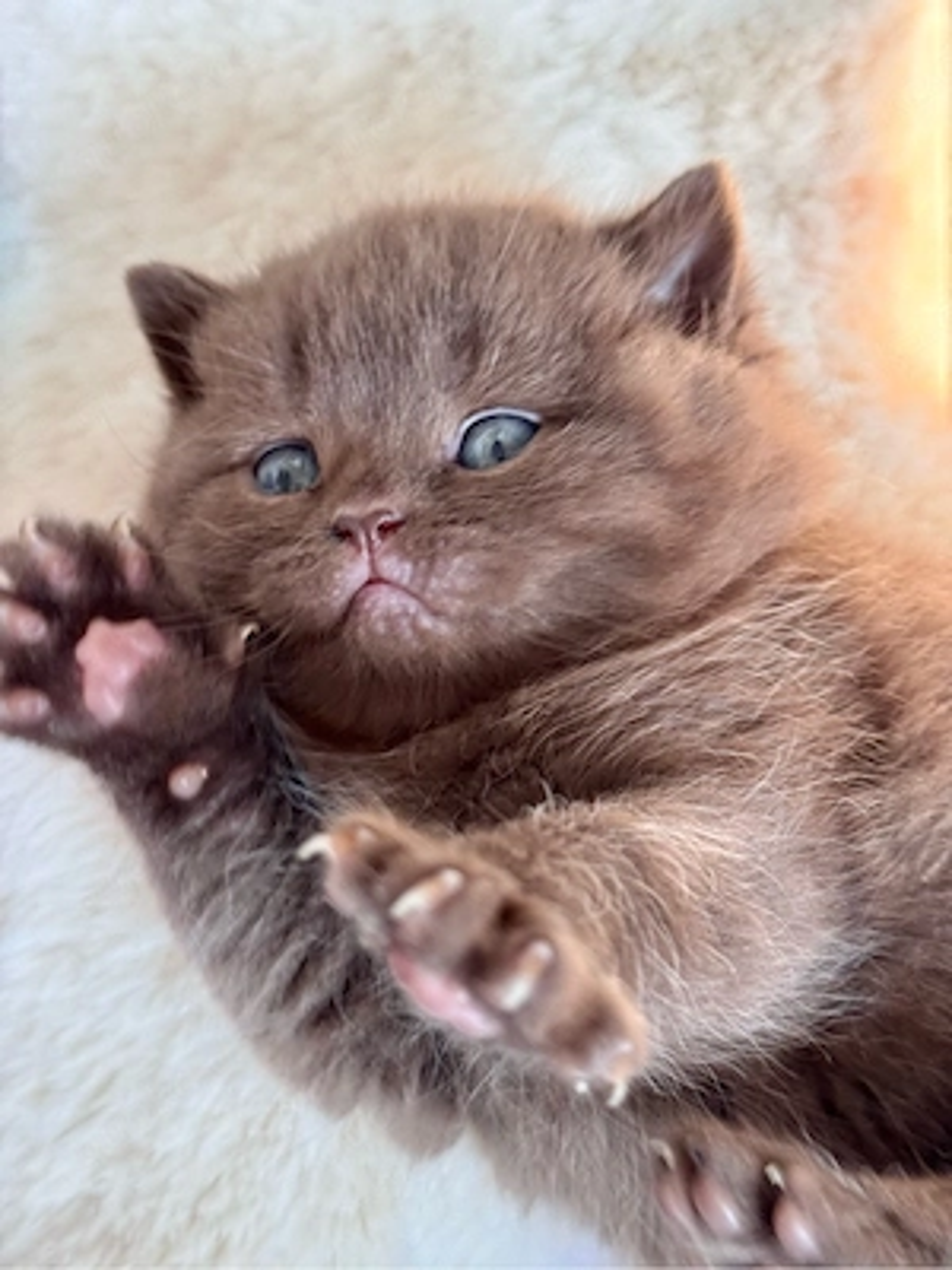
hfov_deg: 30.3
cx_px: 476
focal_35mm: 48
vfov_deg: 39.7
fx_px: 1760
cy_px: 635
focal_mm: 6.76
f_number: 1.78
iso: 100
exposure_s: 1/77
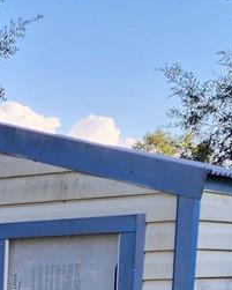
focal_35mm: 143
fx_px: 1227
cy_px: 541
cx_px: -335
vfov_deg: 12.2
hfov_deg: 9.5
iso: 12
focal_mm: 6.4
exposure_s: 1/221
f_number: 1.8
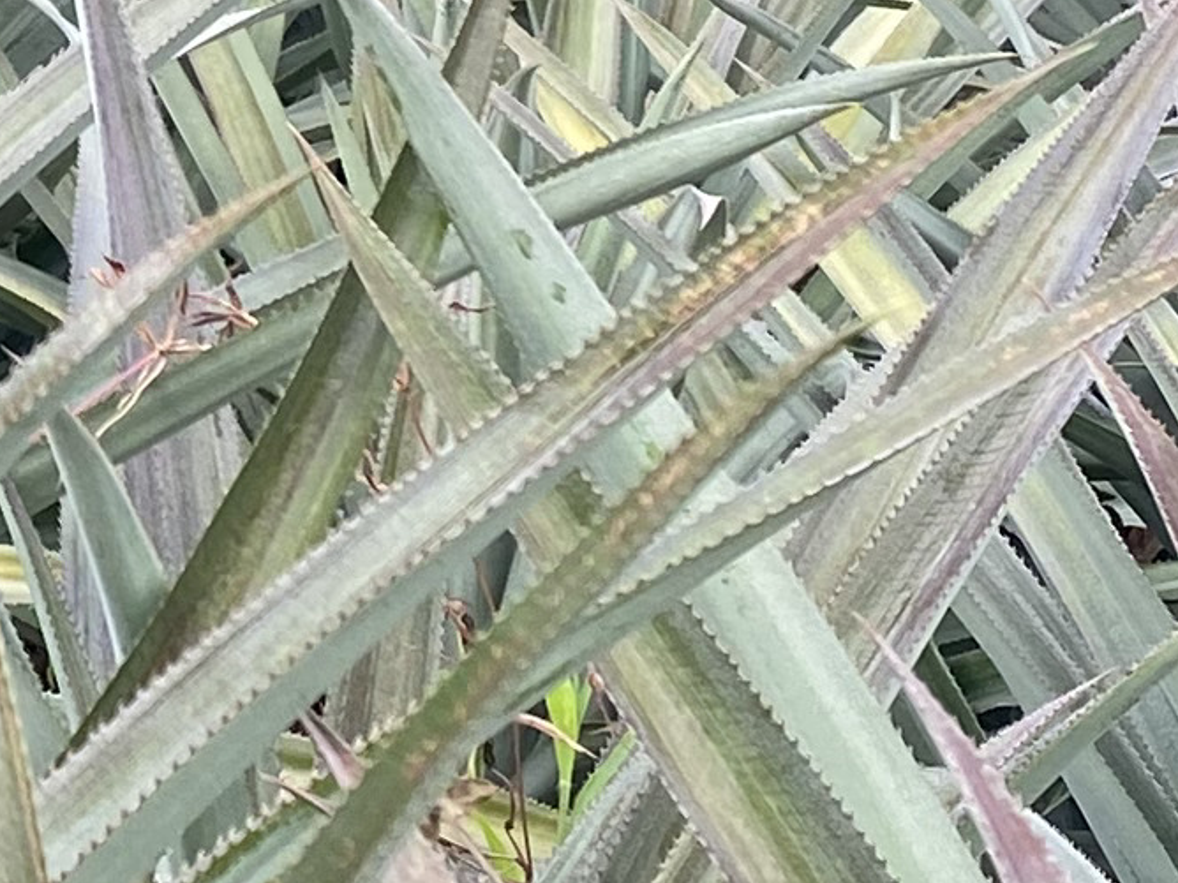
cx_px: -492
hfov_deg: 12.1
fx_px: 5343
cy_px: -427
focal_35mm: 157
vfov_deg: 9.2
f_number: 1.8
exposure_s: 1/510
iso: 32
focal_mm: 4.25
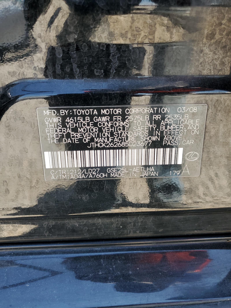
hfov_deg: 53.1
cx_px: 116
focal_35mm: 26
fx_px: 231
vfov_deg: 67.3
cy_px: 154
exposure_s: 1/244
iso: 50
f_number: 1.5
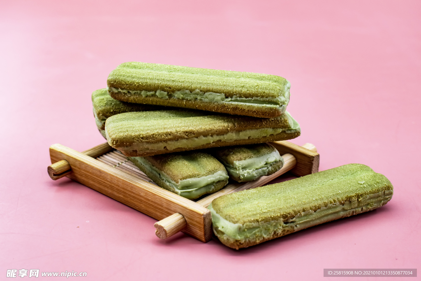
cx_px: 210
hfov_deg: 33.4
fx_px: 702
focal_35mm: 60
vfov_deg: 22.6
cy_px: 140
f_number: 10
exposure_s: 1/30
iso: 400
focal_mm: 40
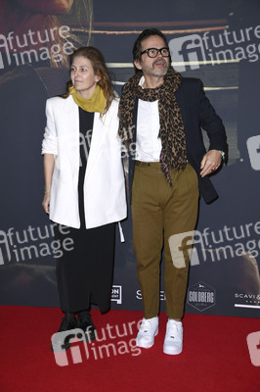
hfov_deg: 24.2
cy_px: 196
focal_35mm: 56
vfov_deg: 35.7
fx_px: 608
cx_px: 130
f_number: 5.6
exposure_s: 1/200
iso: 500
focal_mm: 56
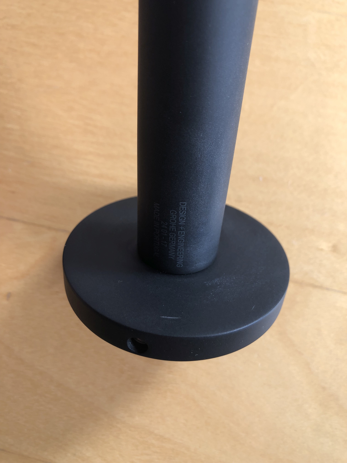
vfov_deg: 63.4
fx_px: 374
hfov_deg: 49.7
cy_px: 232
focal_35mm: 28
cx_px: 174
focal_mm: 4
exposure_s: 1/120
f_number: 1.8
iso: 40
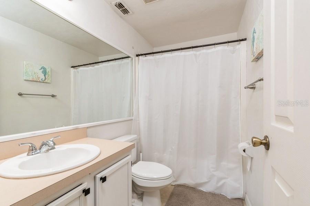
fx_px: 129
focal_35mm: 15
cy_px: 103
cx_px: 155
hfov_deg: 100.4
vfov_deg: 77.3
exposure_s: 1/15
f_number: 8
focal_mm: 10
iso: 200
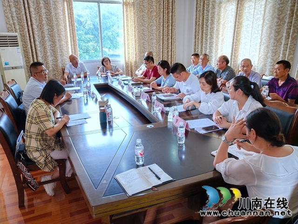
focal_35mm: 30
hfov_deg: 60.0
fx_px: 258
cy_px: 112
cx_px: 149
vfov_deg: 46.8
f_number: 1.8
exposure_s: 1/100
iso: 287
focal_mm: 3.95
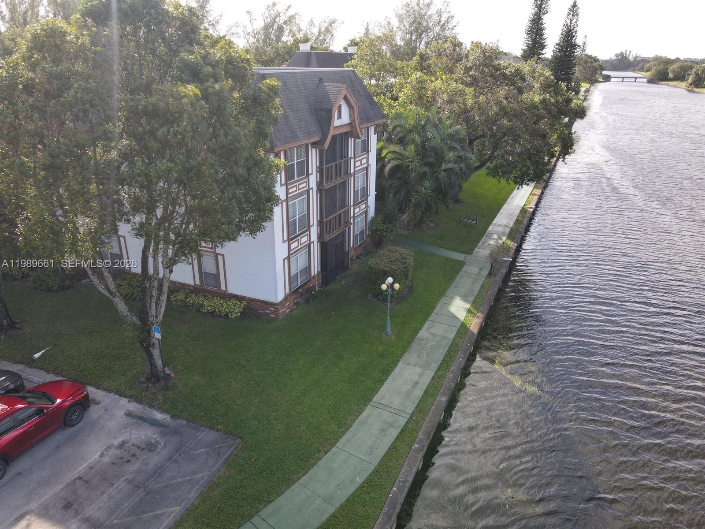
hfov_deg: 71.6
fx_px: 489
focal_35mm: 24
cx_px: 352
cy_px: 264
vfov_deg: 56.8
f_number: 2.8
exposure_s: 1/15
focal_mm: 4.5
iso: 120
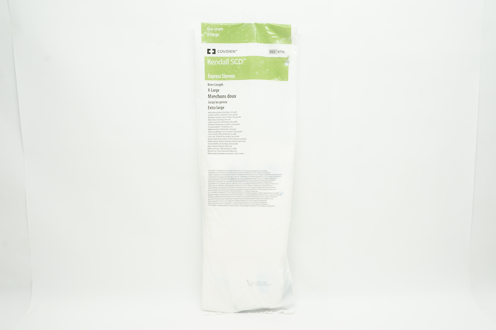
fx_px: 454
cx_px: 248
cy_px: 165
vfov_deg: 39.9
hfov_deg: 57.3
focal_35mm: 33
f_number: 11
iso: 400
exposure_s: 1/15
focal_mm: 22
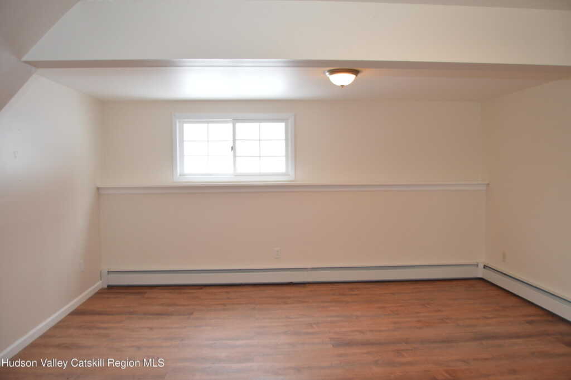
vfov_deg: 47.9
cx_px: 286
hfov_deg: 67.4
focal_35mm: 27
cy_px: 190
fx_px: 428
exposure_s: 1/80
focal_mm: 18
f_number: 4
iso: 400
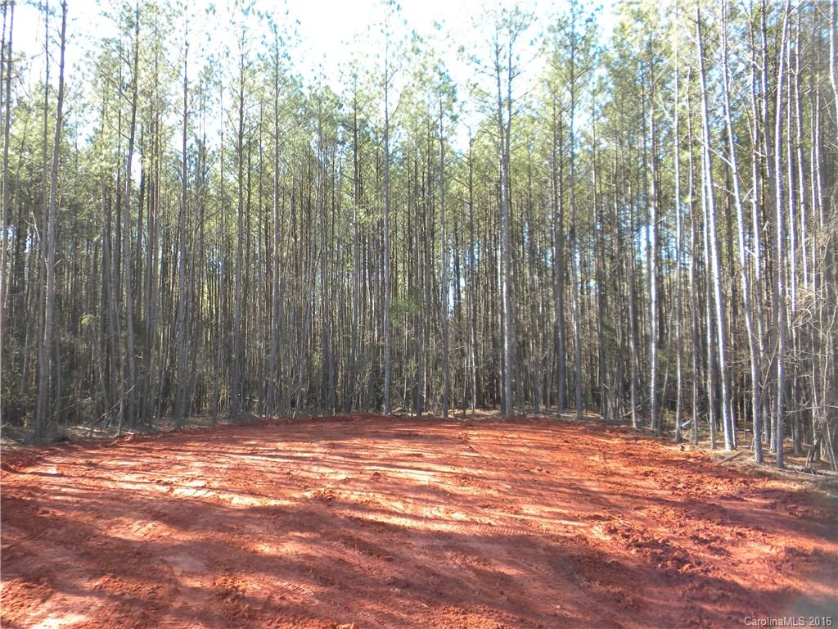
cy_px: 314
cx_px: 419
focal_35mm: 37
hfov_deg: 50.1
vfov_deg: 38.7
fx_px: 896
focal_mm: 6.6
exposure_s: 1/55.2
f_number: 3.5
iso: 64
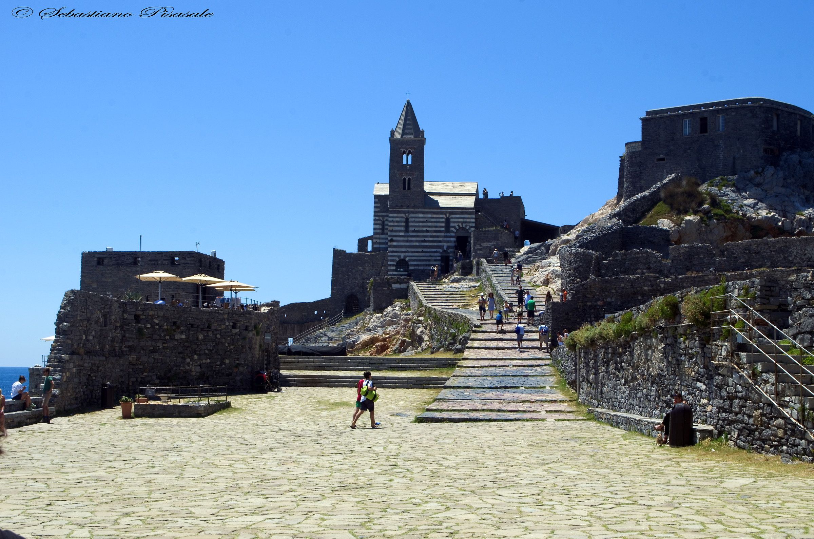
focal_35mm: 51
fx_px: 1151
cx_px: 407
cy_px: 270
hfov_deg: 39.0
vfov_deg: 26.4
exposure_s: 1/125
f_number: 11
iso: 100
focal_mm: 34
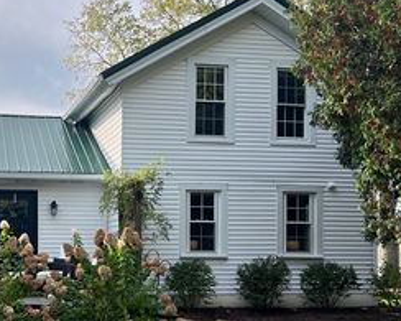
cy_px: 235
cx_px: 61
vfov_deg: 28.8
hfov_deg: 34.5
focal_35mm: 52
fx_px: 617
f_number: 1.5
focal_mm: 5.7
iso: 50
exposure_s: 1/1311
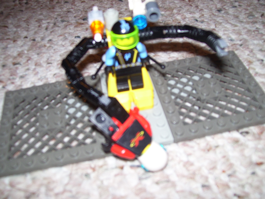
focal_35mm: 36
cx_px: 132
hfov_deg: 51.4
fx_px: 276
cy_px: 100
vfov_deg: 39.7
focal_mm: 6
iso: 80
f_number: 2.7
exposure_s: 1/60
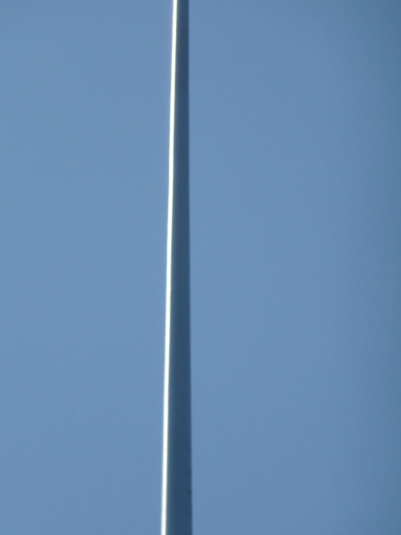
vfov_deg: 5.9
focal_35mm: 336
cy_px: 268
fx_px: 5190
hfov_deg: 4.4
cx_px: 200
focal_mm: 46
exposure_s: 1/800
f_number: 4.9
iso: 100
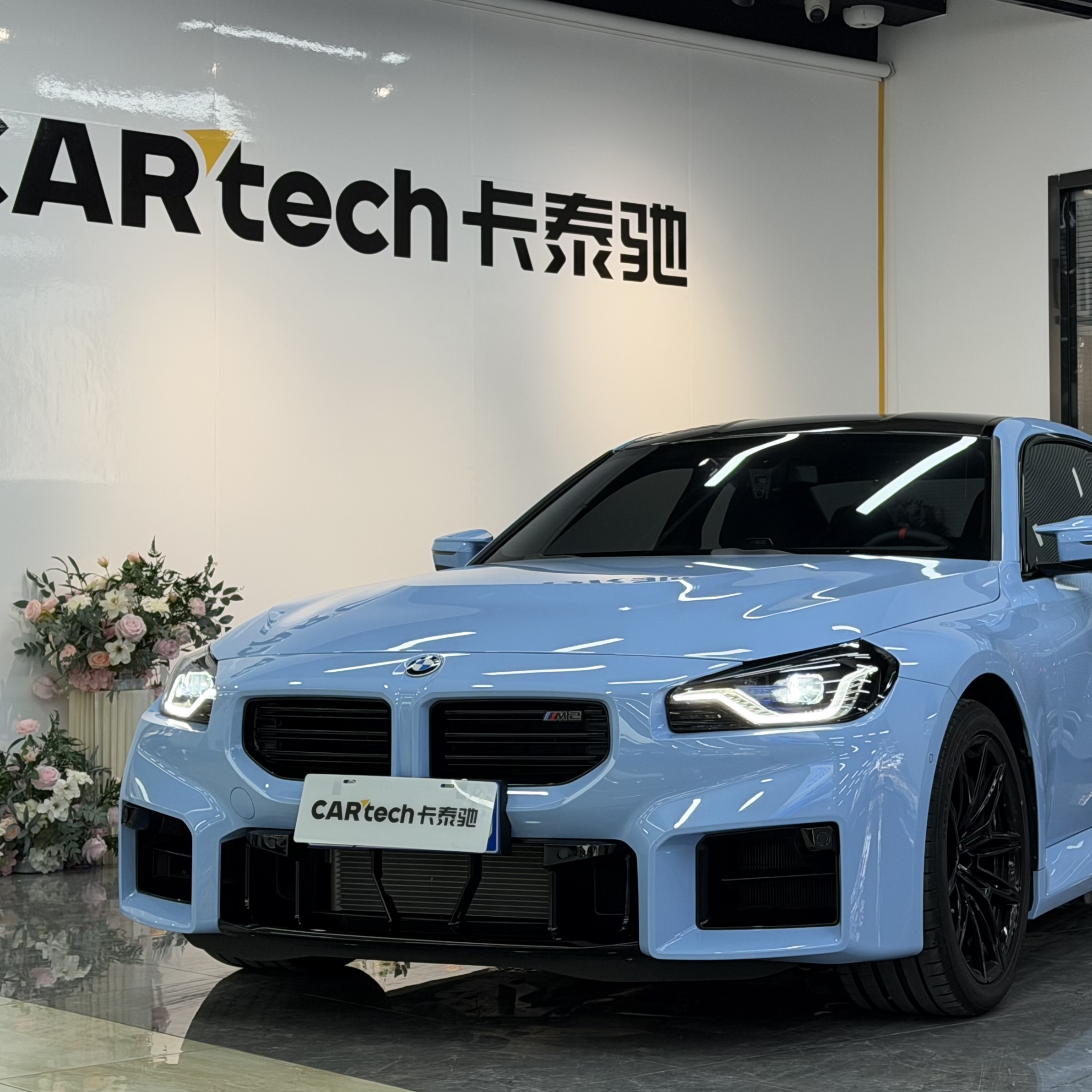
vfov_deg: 30.0
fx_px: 2034
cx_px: 590
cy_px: 548
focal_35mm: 57
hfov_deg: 30.0
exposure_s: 1/128
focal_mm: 6.76
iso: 64
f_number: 1.78
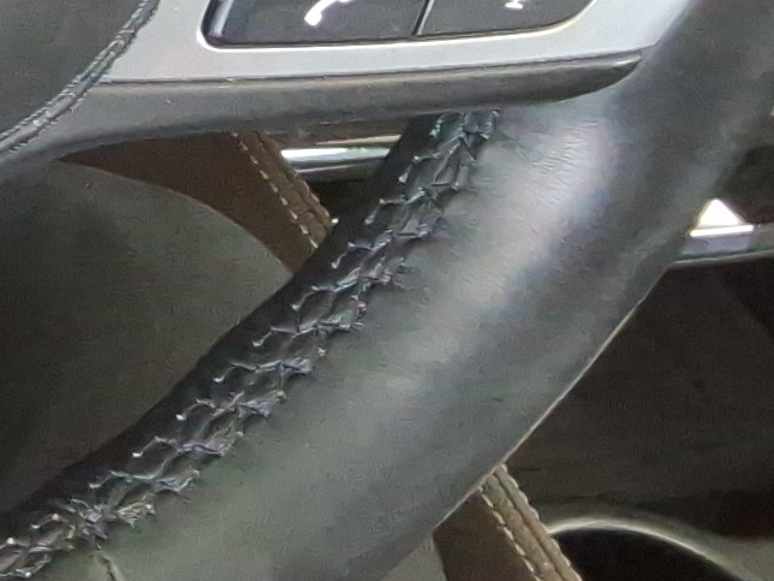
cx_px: -1028
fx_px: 3175
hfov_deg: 11.6
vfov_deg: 10.1
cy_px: -342
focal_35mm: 142
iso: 133
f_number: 1.9
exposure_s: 1/40
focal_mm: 2.91
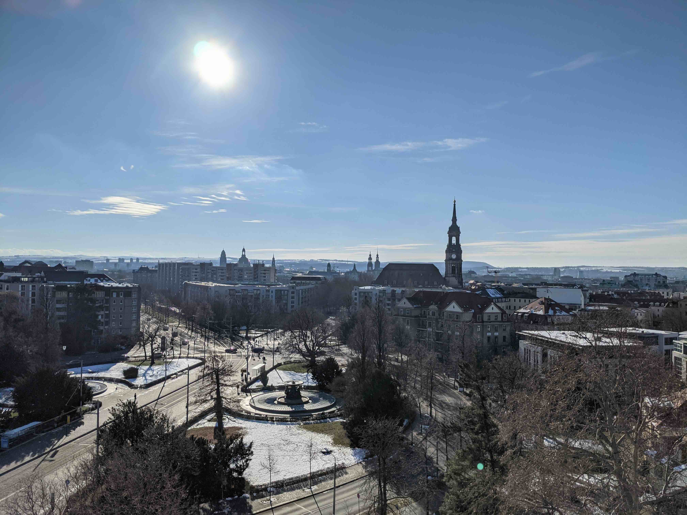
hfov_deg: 65.3
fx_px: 536
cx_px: 344
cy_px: 258
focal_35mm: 27
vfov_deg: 51.4
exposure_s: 1/11765
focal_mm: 4.38
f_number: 1.73
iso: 53
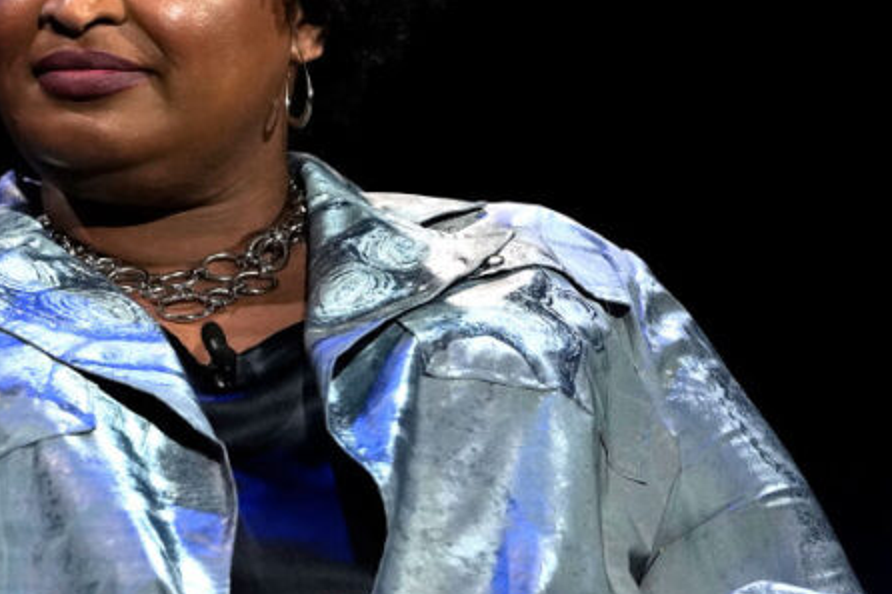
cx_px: 202
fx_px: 13052
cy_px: 93
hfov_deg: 3.9
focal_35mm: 527
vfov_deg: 2.6
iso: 4000
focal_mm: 306
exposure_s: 1/250
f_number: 5.6
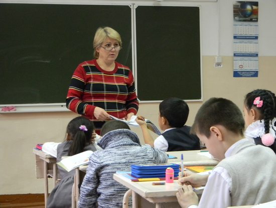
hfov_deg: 23.5
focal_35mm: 83
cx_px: 138
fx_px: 662
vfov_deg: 17.8
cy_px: 104
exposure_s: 1/20
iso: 400
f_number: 4.5
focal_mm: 15.1
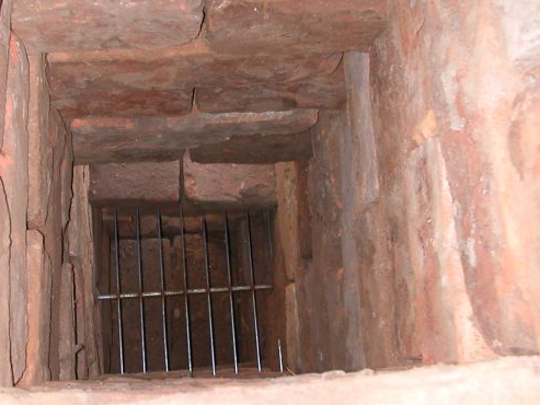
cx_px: 214
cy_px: 187
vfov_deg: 30.3
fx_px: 749
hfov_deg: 39.5
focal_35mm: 48
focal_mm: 5.6
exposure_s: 1/59.9
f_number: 2.7
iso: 100
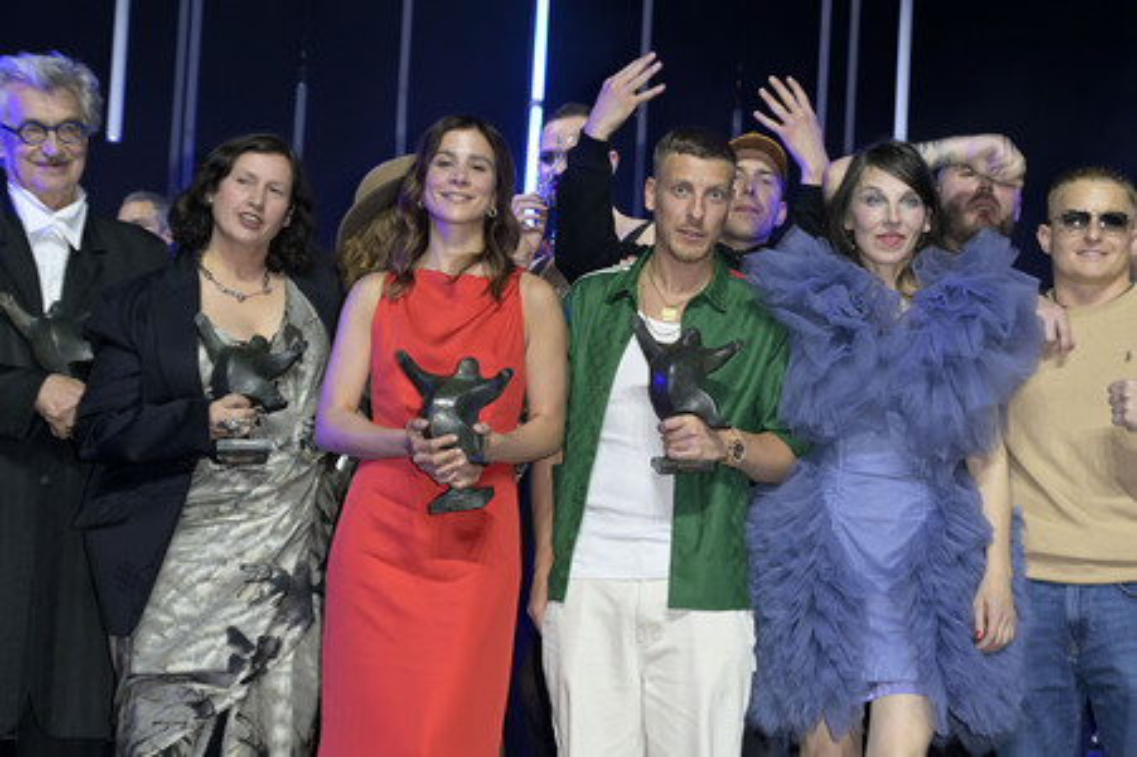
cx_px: 568
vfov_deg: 20.6
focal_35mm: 66
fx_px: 2083
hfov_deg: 30.5
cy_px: 378
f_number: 5.6
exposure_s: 1/80
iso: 800
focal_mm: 66
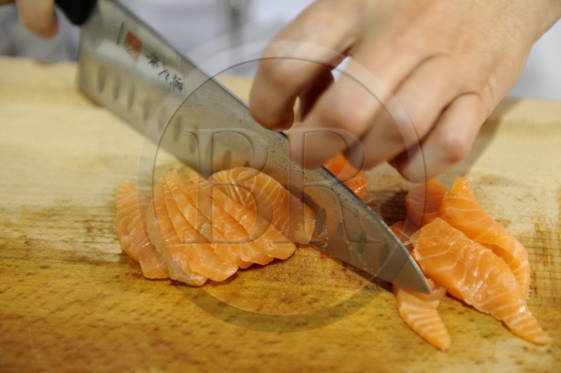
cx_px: 280
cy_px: 186
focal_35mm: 70
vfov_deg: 19.4
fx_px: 1090
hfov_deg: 28.9
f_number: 3.5
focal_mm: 70
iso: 1250
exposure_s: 1/60
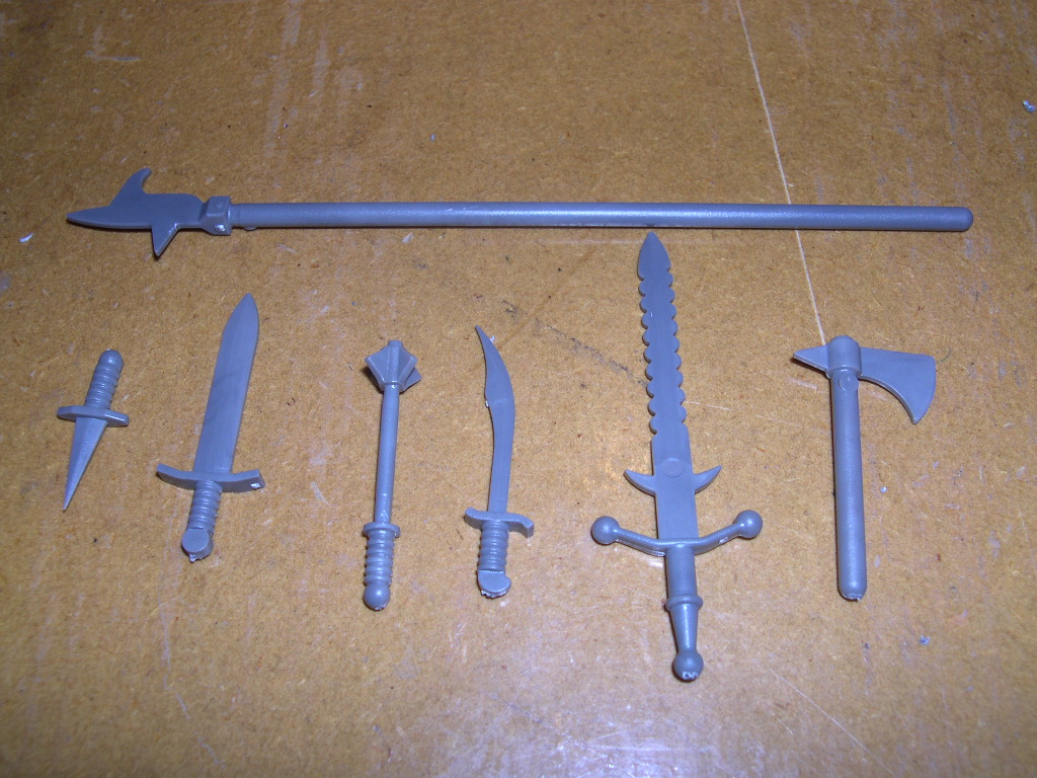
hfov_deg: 49.0
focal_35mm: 38
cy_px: 389
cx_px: 518
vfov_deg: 37.7
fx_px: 1138
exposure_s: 1/60
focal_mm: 8
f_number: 7.6
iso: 100
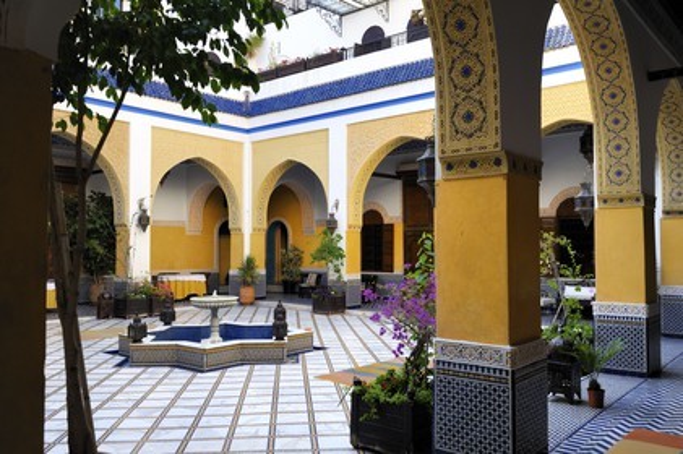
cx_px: 342
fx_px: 588
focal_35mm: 31
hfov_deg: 60.3
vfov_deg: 42.3
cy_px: 227
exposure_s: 1/100
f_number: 6.3
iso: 200
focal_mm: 31
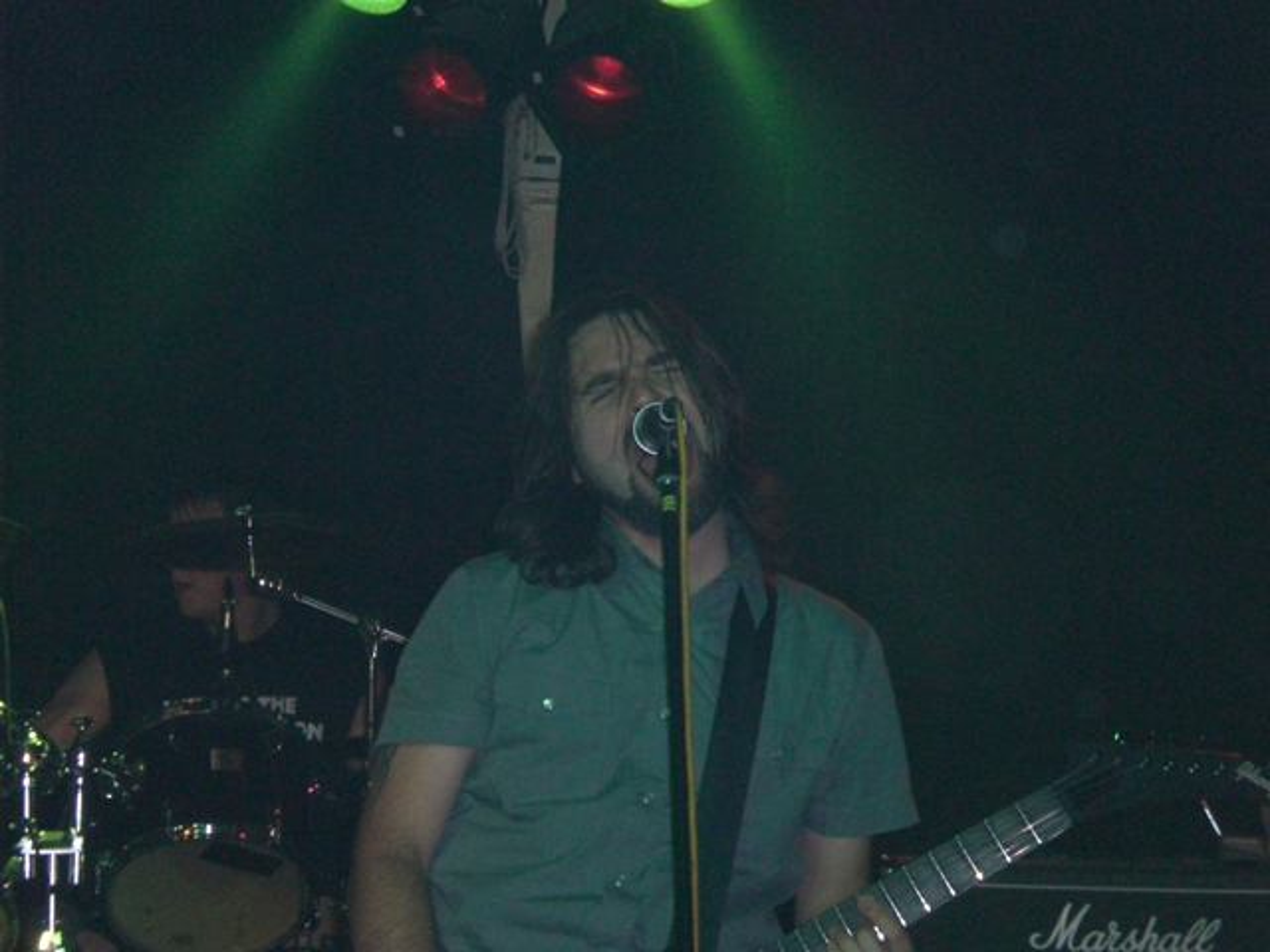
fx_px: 4182
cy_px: 476
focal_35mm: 114
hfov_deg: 17.3
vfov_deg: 13.0
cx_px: 635
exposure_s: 1/60
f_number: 5.9
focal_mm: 18.9
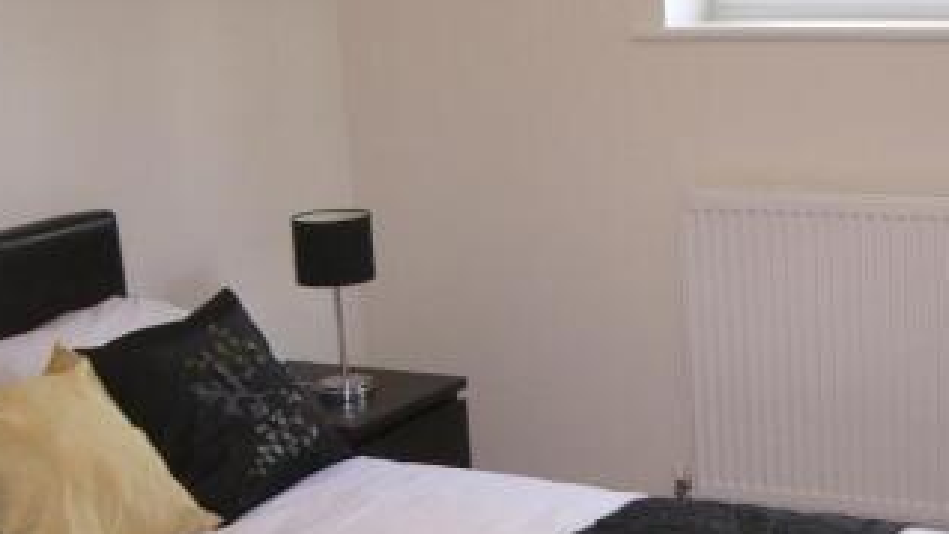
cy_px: 407
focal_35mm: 76
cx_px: 706
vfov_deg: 15.8
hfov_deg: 27.5
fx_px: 1913
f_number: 2.7
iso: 200
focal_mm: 6.2
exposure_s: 1/50
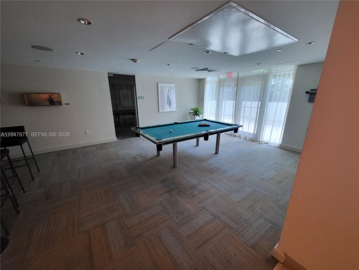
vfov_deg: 89.9
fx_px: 135
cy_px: 135
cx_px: 180
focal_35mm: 13
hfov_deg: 106.2
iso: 400
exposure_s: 1/60
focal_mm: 1.74
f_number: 2.2
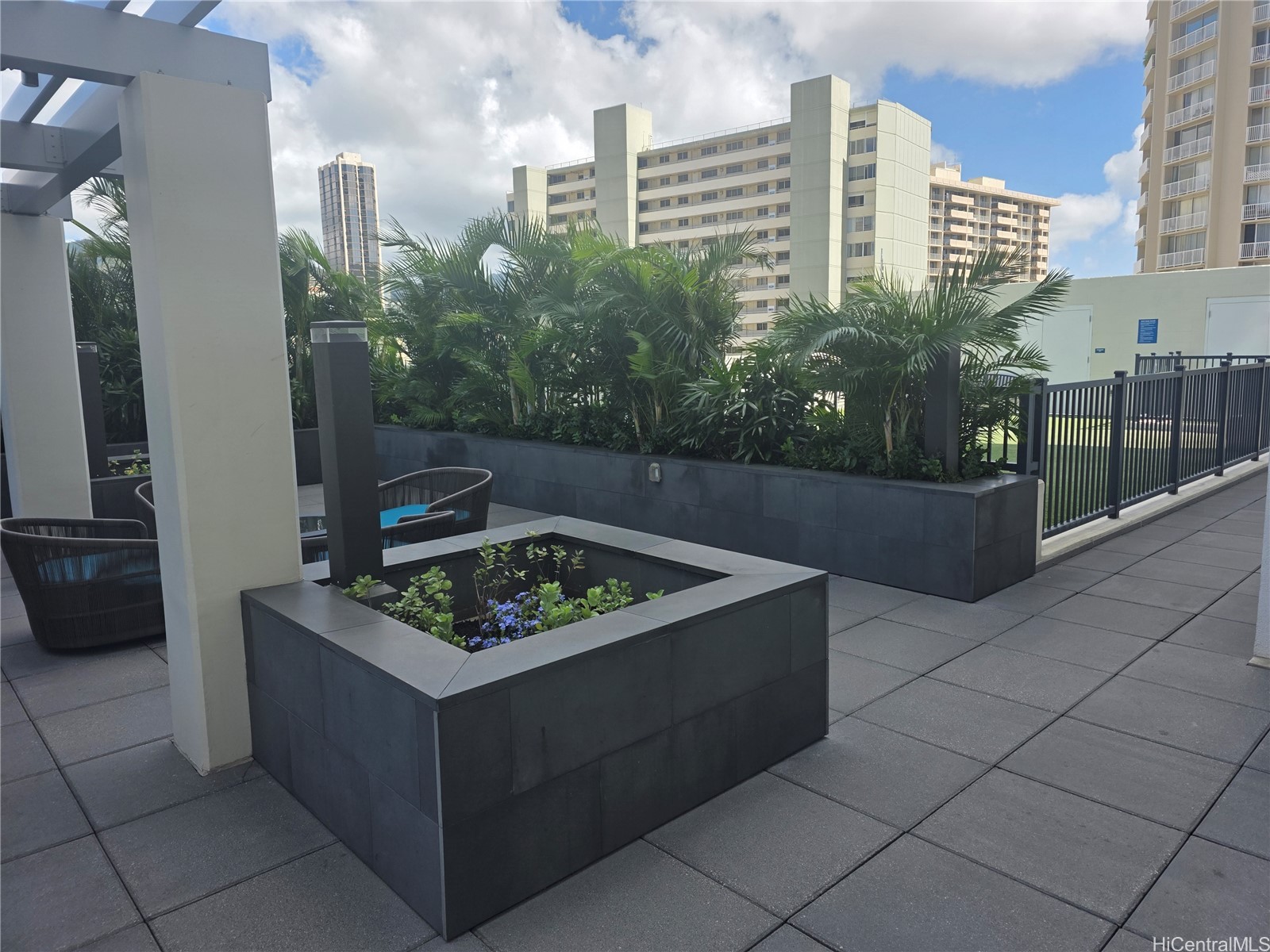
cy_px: 476
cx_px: 635
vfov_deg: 58.9
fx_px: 844
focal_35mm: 23
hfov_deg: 73.9
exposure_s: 1/3067
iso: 80
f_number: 1.7
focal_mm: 6.3
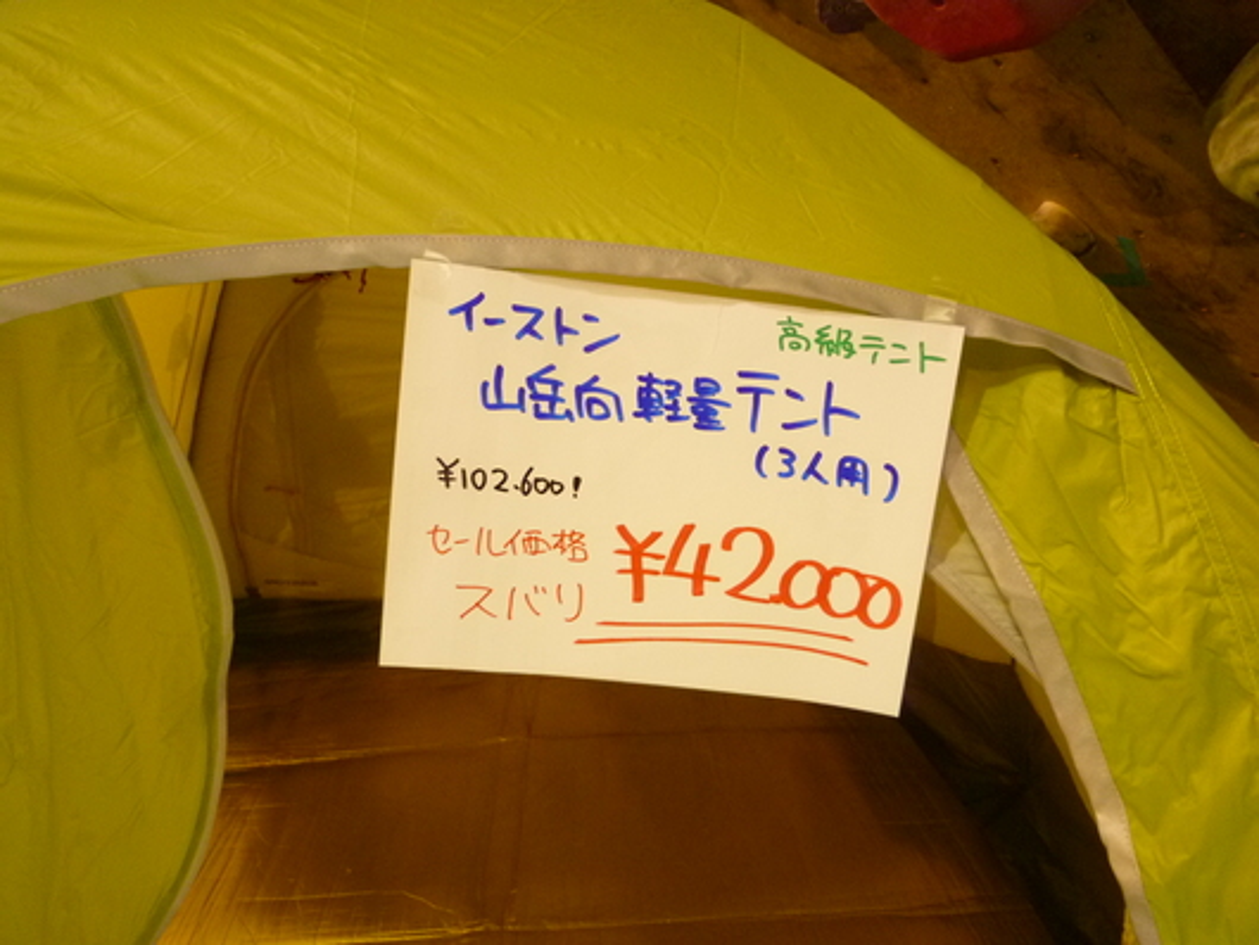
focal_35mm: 25
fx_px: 910
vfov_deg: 54.9
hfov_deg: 69.4
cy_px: 472
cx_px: 630
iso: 400
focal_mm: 4.5
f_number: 2.8
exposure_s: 1/13
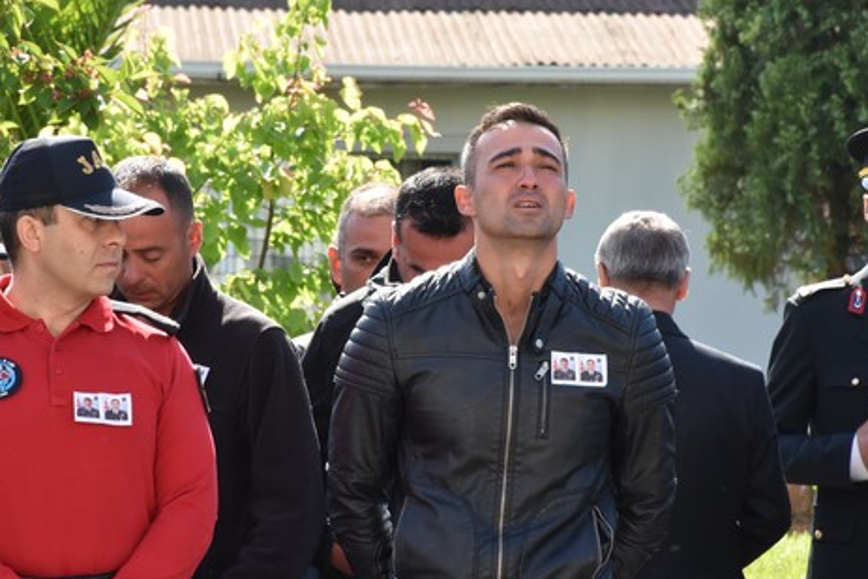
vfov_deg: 4.5
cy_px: 327
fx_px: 7332
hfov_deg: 6.8
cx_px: 427
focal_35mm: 304
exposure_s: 1/250
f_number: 13
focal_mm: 140
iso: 800
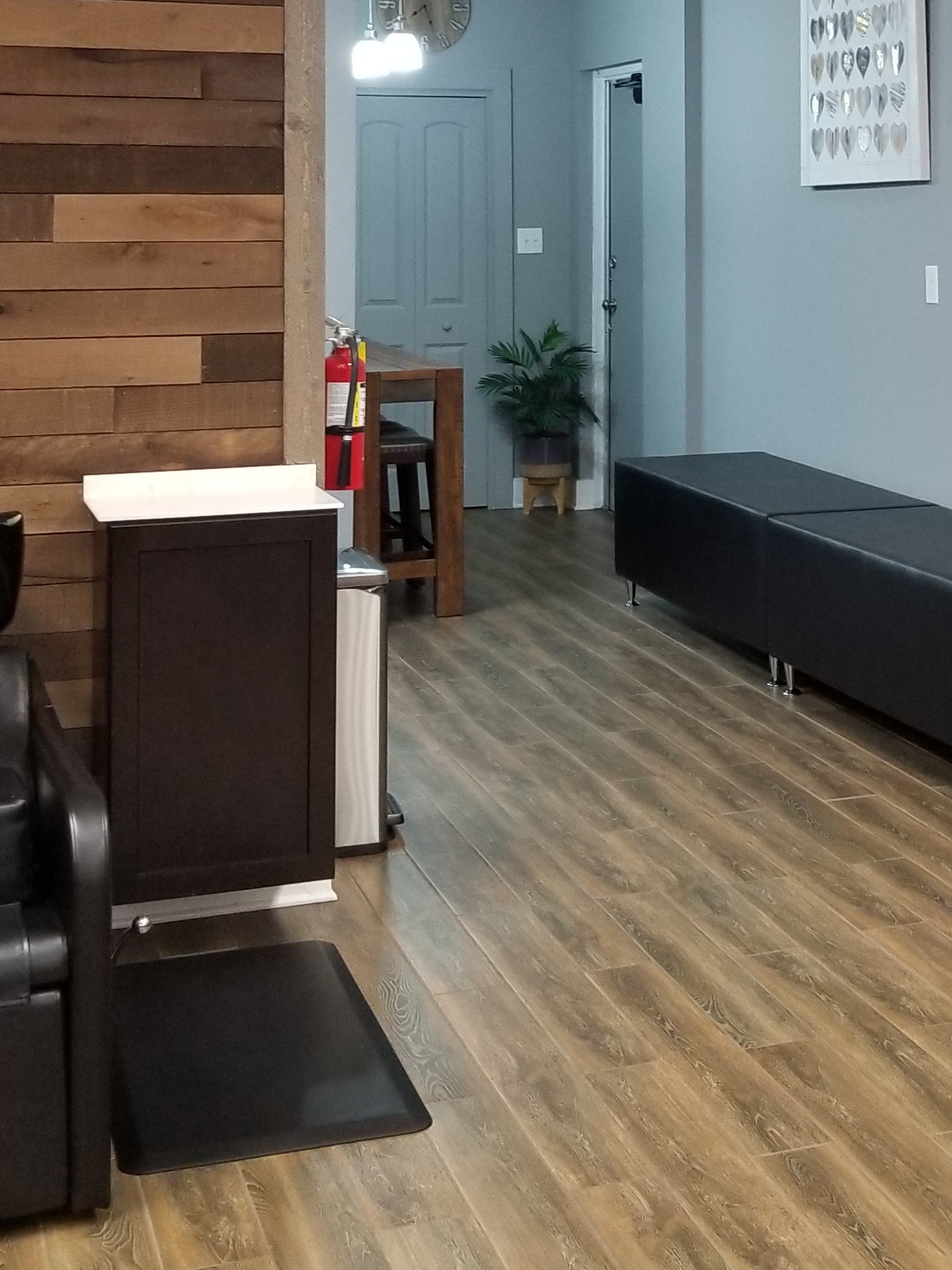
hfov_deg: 25.1
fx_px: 2090
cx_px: 805
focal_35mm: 57
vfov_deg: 32.9
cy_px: 264
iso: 160
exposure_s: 1/30
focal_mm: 4.25
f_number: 1.7
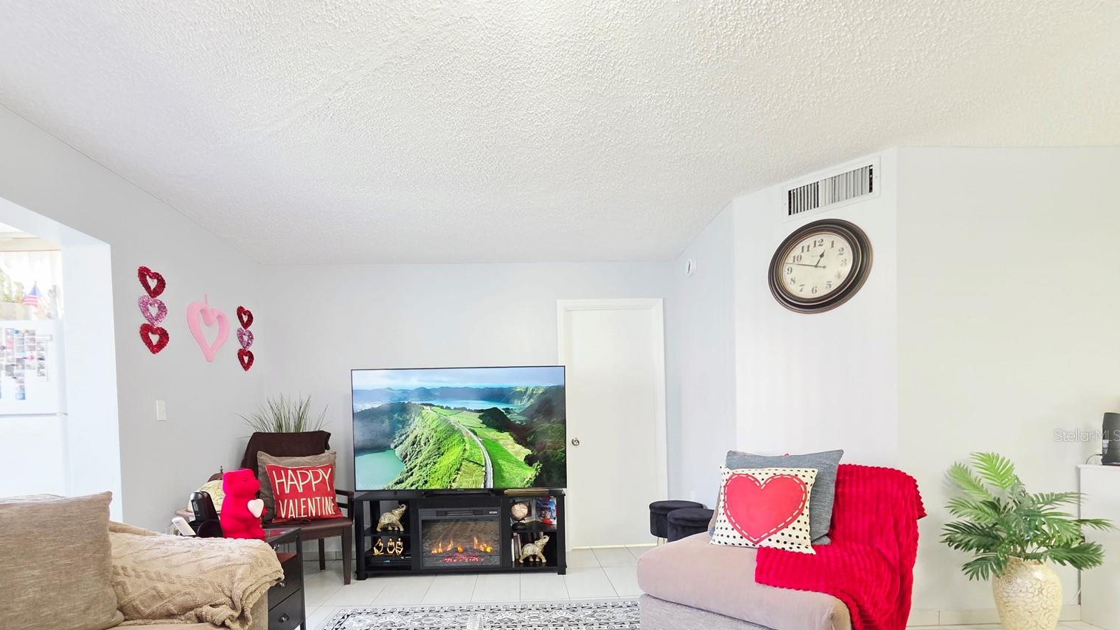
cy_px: 435
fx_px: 445
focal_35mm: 15
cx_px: 531
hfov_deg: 102.9
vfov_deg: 68.0
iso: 400
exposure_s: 1/60
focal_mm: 2.2
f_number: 1.9
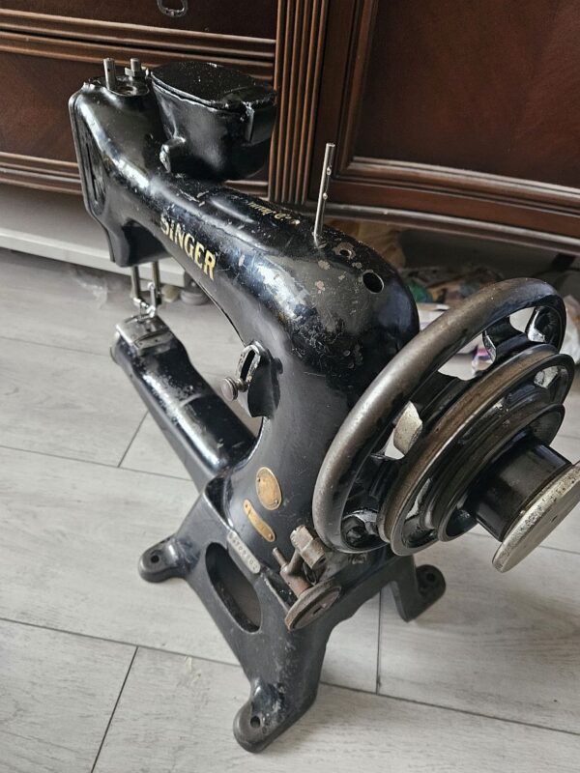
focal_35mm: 23
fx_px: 514
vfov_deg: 73.9
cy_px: 386
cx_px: 290
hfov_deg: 58.9
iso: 640
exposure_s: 1/33.3
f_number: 1.8
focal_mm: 5.4
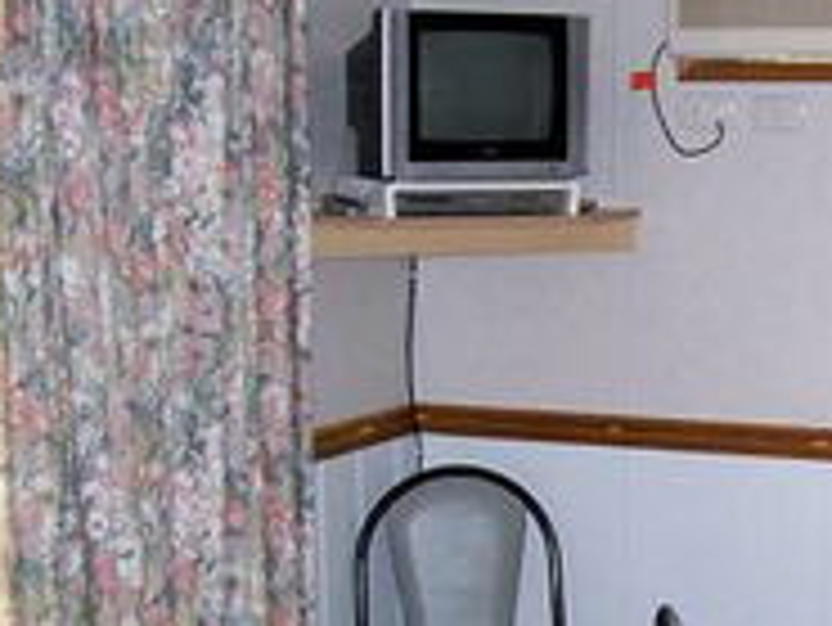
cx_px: 935
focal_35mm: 88
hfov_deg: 21.0
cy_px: 432
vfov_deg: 16.8
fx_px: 2116
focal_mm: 5.6
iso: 140
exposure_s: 1/112
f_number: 2.7
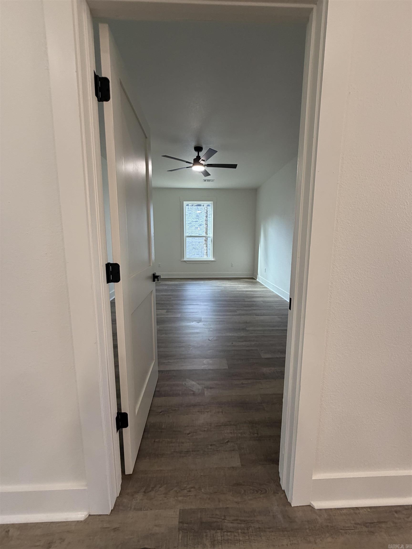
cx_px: 206
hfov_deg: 85.7
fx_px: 222
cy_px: 274
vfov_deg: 102.1
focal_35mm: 14
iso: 250
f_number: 2.2
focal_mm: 2.22
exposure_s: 1/120
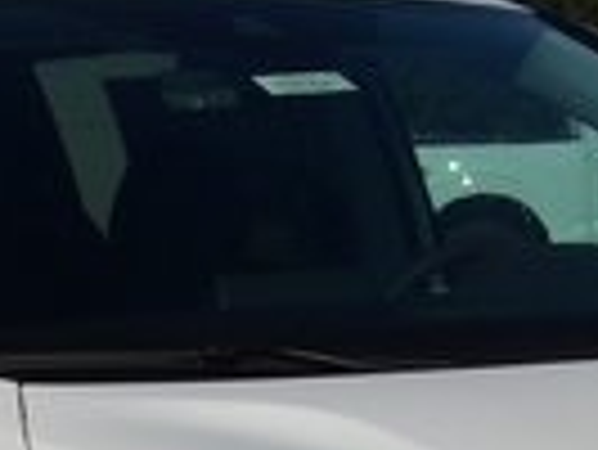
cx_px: 270
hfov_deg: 10.6
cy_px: 778
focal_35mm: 187
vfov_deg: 7.7
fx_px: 3233
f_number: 7.4
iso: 100
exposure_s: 1/535
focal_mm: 7
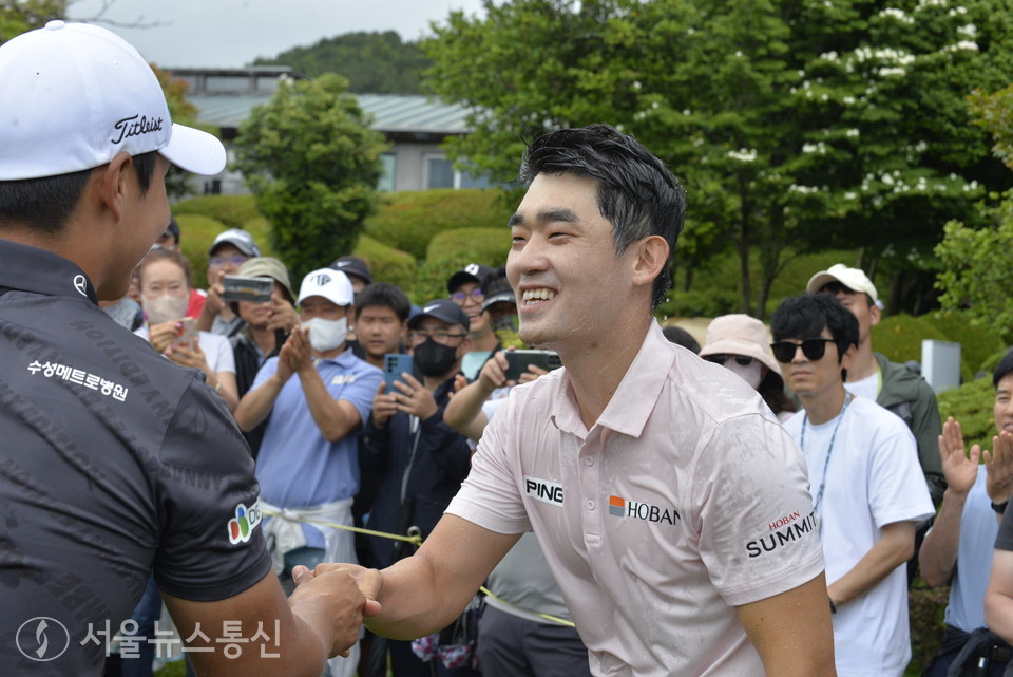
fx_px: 1971
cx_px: 506
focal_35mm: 70
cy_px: 338
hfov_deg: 28.8
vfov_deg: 19.5
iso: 1600
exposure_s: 1/1250
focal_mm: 70
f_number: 11
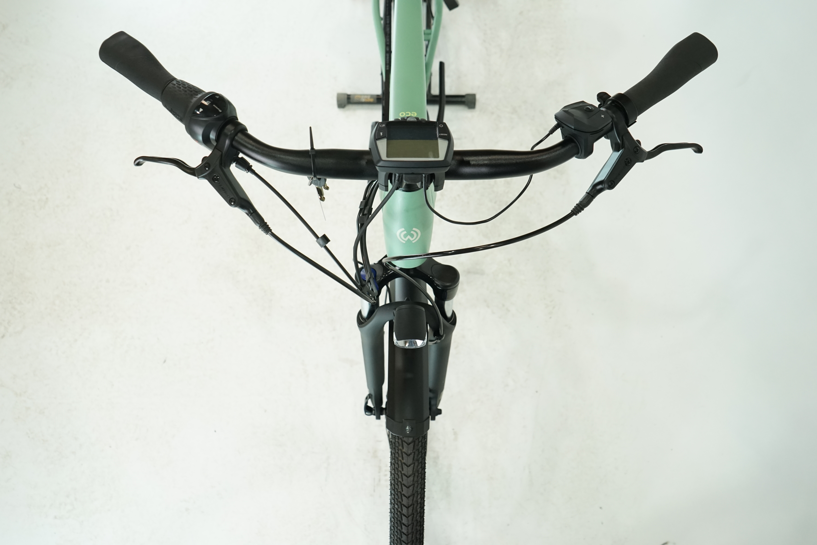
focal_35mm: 28
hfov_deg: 65.5
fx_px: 635
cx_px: 408
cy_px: 272
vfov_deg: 46.4
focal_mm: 28
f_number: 5.6
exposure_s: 1/200
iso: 1600
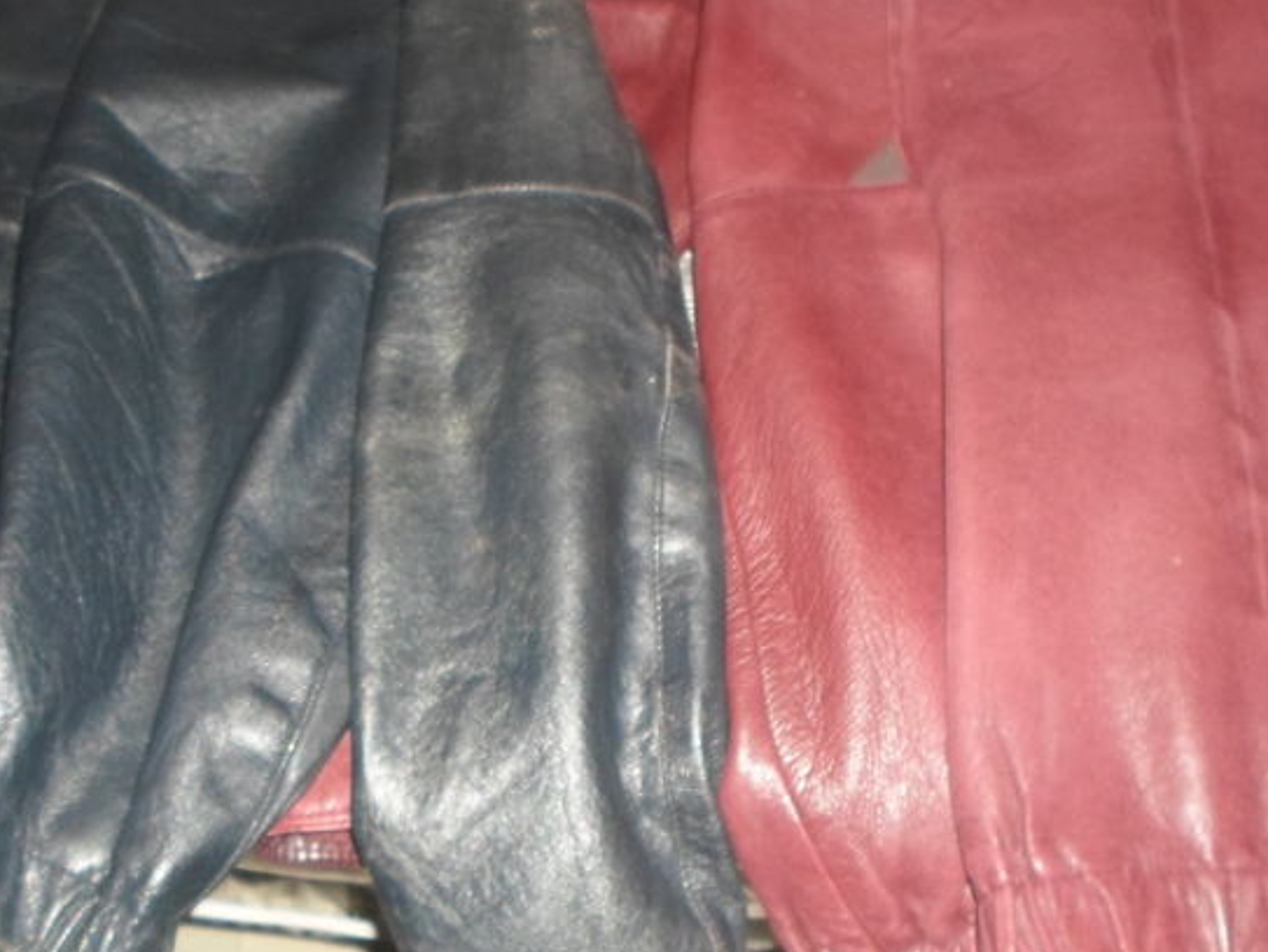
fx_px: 1686
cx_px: 652
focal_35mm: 46
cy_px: 345
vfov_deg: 31.4
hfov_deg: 41.2
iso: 160
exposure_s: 1/30
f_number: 2.5
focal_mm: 4.5
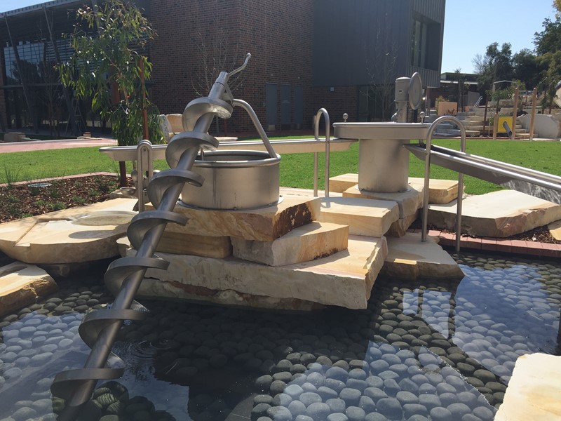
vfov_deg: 48.2
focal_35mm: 29
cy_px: 210
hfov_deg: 61.7
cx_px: 280
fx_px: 470
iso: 32
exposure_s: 1/1721
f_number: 2.2
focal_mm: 4.15
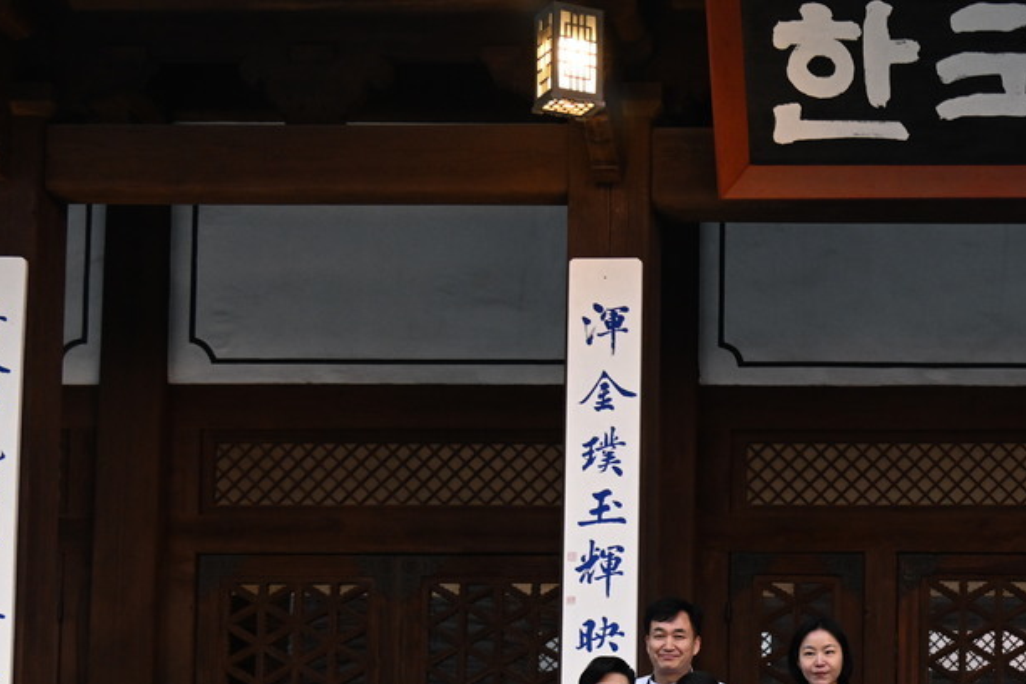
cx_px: 1083
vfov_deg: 15.1
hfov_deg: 21.8
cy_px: 700
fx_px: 2537
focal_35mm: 89
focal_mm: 39
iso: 1600
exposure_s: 1/160
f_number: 7.1
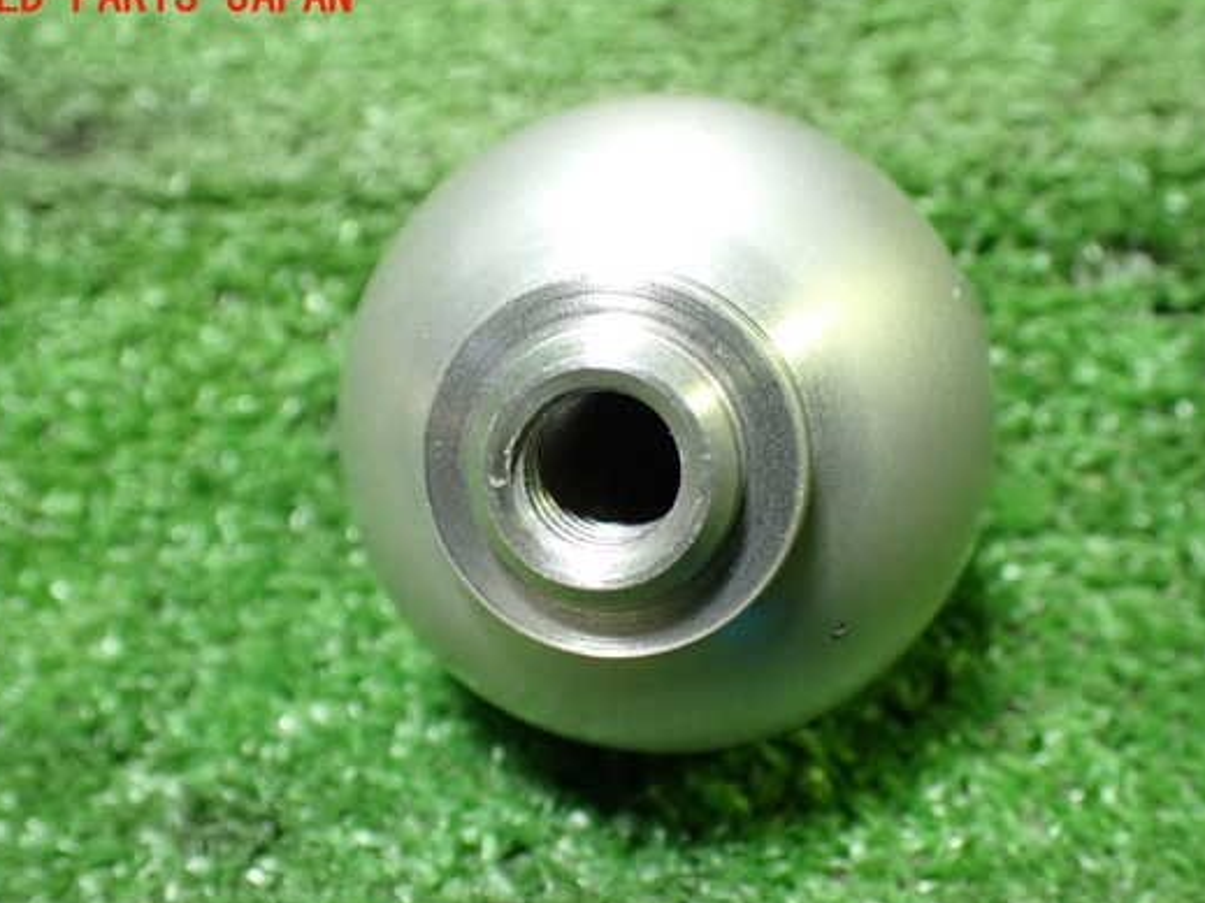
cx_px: 627
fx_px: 1288
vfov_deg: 38.6
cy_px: 490
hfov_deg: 50.1
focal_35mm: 37
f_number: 2.4
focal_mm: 5.79
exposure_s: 1/125
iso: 800
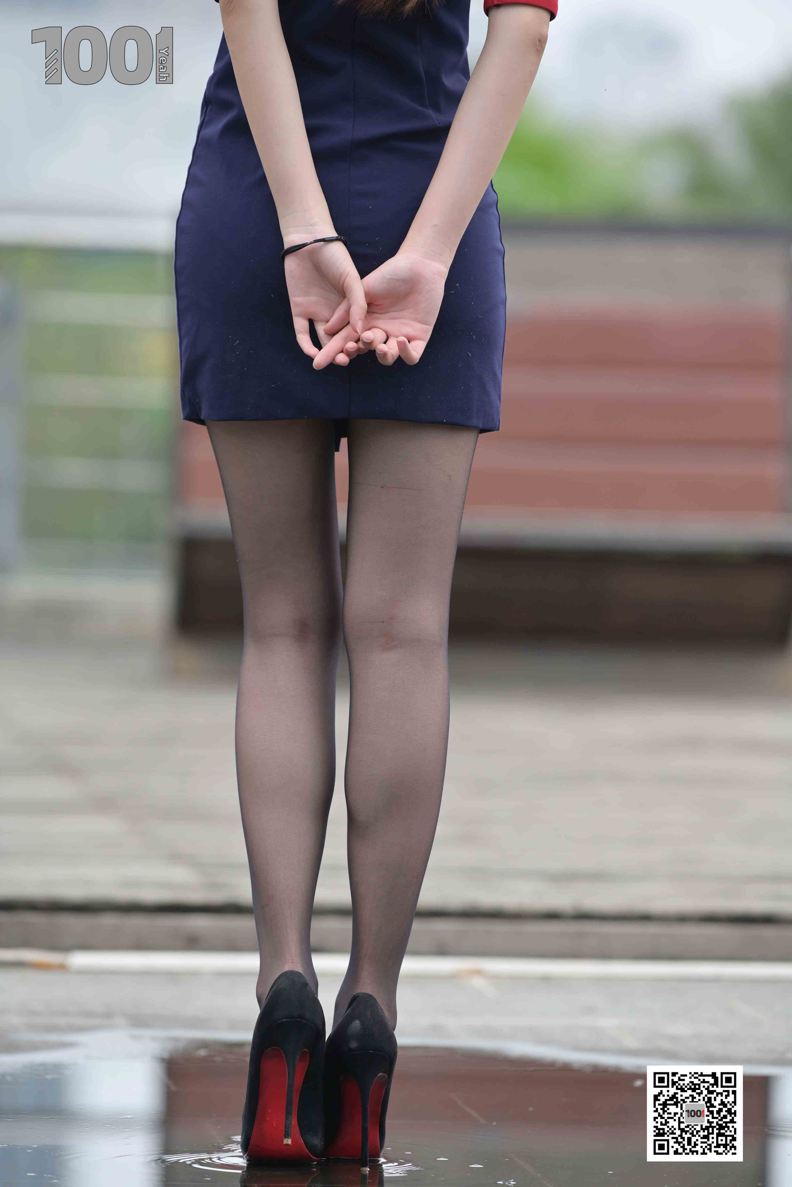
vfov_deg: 10.3
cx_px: 396
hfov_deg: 6.9
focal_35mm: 200
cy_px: 594
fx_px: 6599
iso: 200
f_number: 4
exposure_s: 1/400
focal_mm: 200
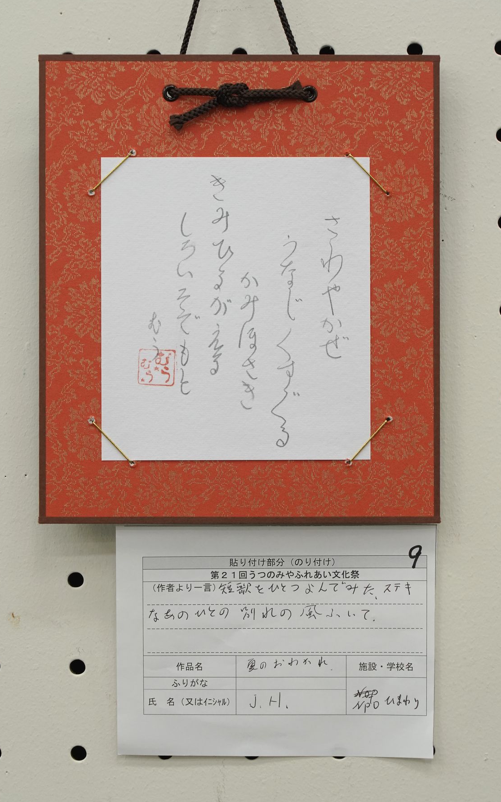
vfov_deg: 19.3
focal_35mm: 108
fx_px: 2359
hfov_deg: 12.1
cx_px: 249
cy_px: 399
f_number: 8
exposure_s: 1/50
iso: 3200
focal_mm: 105
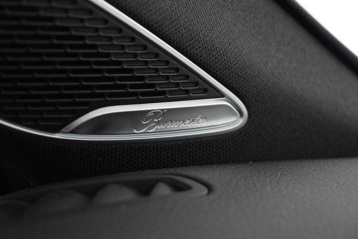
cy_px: 120
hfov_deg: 32.6
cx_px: 179
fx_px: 612
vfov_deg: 22.1
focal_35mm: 62
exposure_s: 1/60
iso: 3200
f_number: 5.6
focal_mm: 41
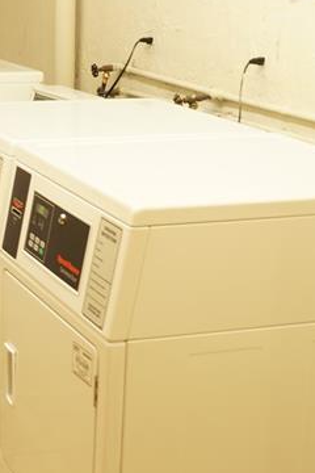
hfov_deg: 14.5
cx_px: -108
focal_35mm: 90
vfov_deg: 22.5
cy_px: 164
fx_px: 1181
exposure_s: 1/3
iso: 100
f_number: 5
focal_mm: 18
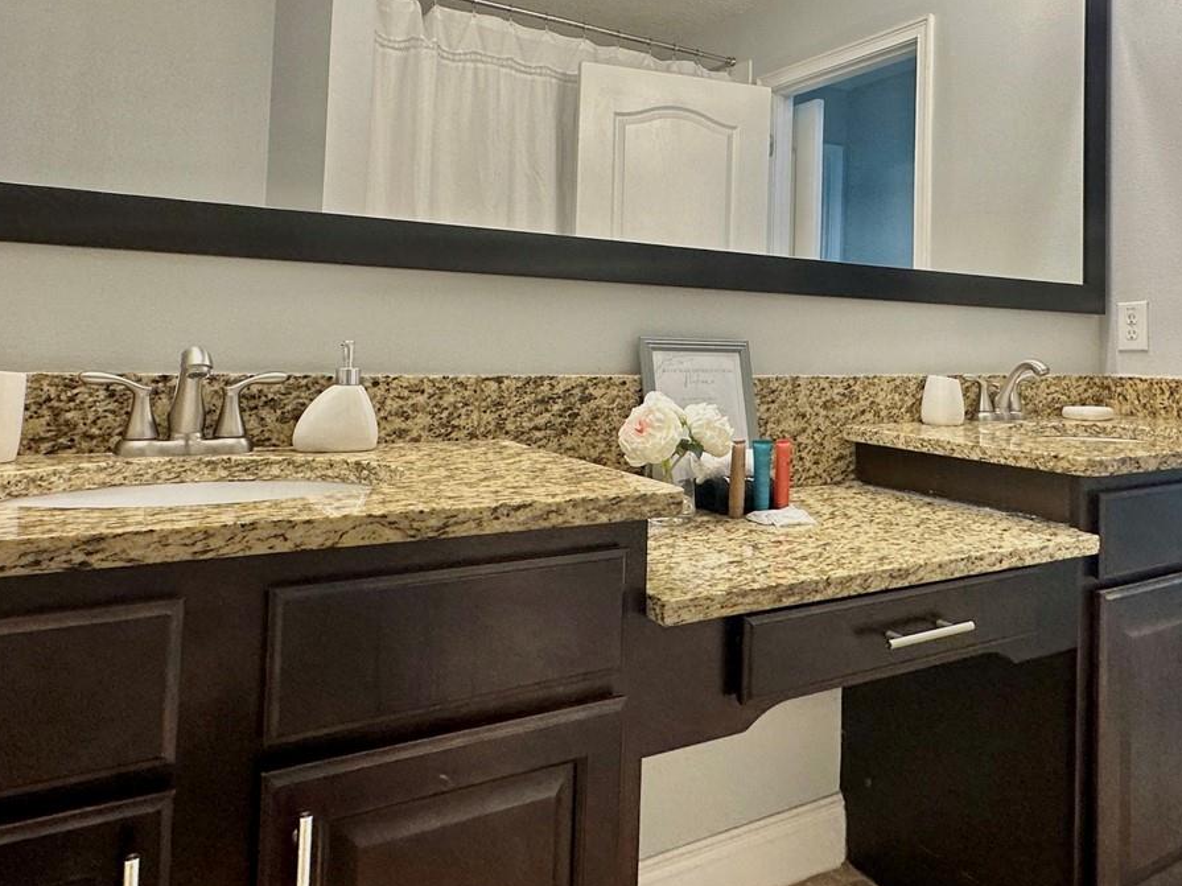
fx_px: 854
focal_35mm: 25
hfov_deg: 69.0
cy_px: 319
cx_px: 682
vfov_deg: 54.1
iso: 160
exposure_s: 1/120
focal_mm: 2.22
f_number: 2.2
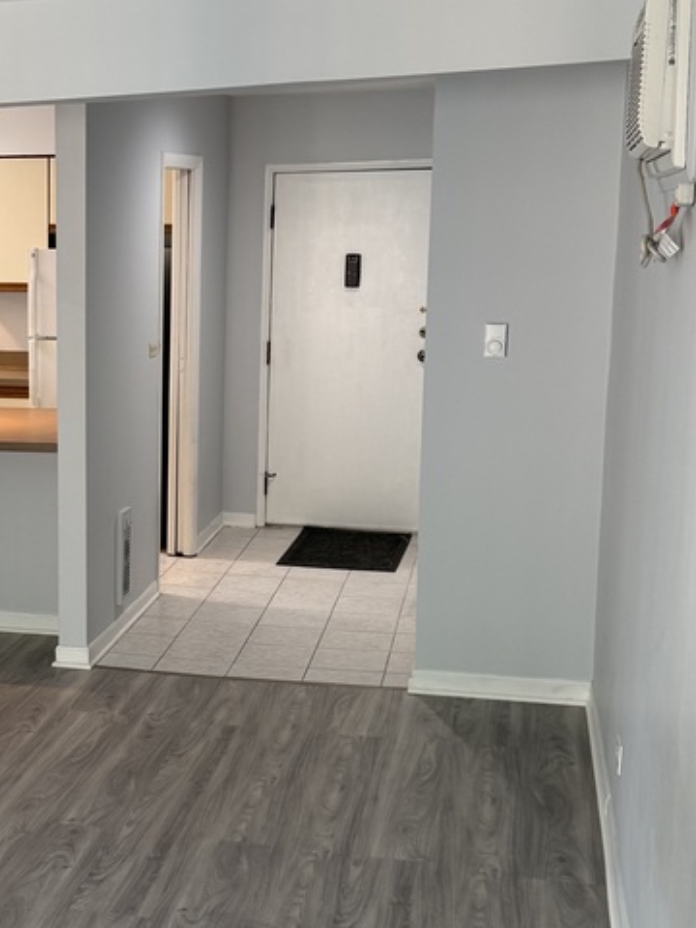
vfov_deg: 35.5
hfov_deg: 26.1
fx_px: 1448
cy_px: 487
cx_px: 54
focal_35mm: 54
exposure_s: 1/120
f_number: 1.78
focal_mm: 6.76
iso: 160
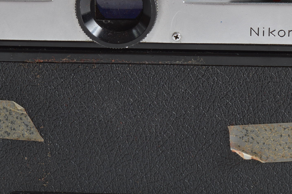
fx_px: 1078
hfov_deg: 15.4
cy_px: 67
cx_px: 176
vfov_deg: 10.3
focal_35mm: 133
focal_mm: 42
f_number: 11
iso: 100
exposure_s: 1/100
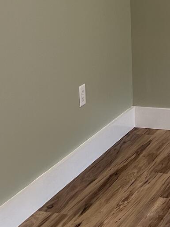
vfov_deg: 19.0
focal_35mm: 101
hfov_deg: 14.4
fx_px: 662
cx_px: 169
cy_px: 7
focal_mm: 5.7
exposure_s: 1/60
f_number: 1.5
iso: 100
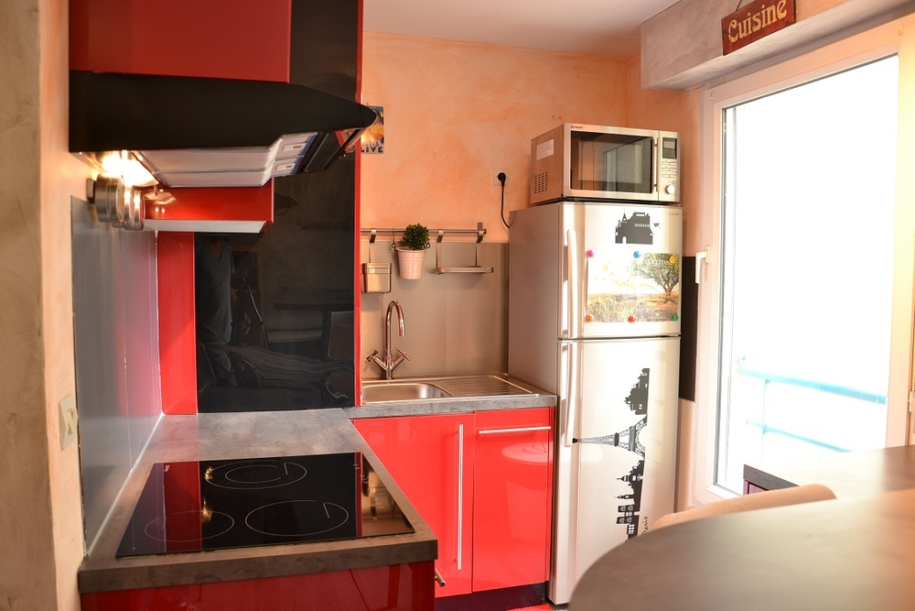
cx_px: 458
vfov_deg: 47.9
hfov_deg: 67.4
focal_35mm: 27
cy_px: 306
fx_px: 686
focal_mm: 18
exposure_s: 1/3
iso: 100
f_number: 3.5
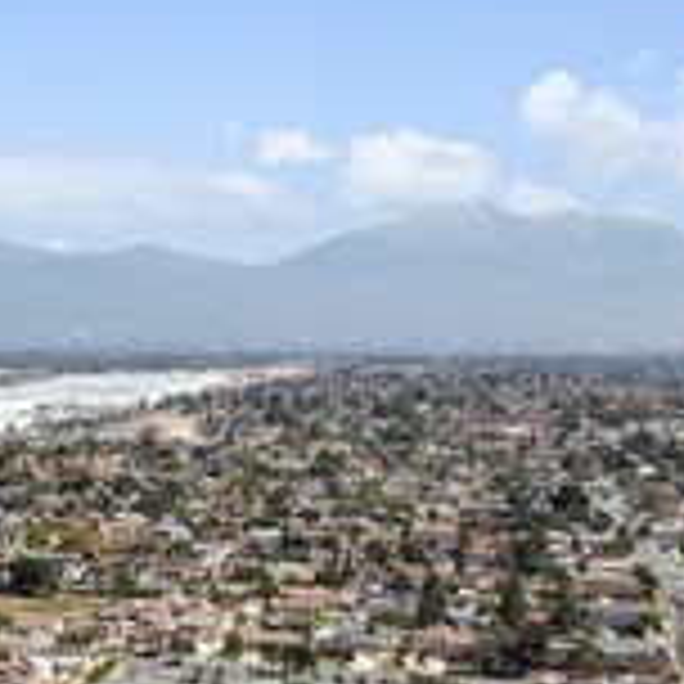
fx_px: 1990
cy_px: 479
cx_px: -405
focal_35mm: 89
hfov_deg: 17.2
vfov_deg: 19.4
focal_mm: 12.3
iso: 100
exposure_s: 1/80
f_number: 2.8
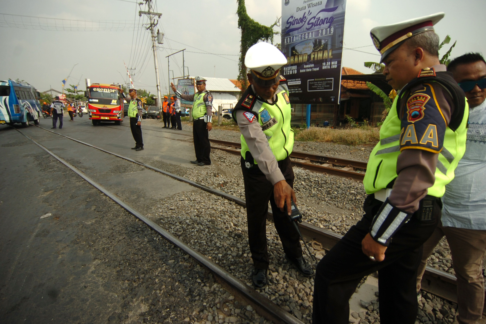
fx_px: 243
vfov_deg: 67.3
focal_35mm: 18
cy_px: 162
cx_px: 243
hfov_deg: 90.0
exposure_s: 1/2000
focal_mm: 12
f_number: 4
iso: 200
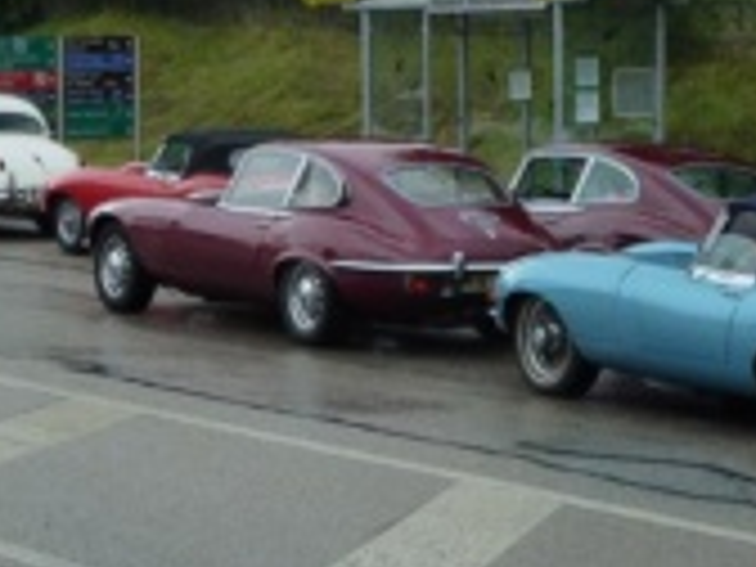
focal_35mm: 122
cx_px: 526
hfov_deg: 16.1
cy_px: 241
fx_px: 2664
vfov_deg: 12.1
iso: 160
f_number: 3.9
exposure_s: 1/500
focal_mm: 7.4
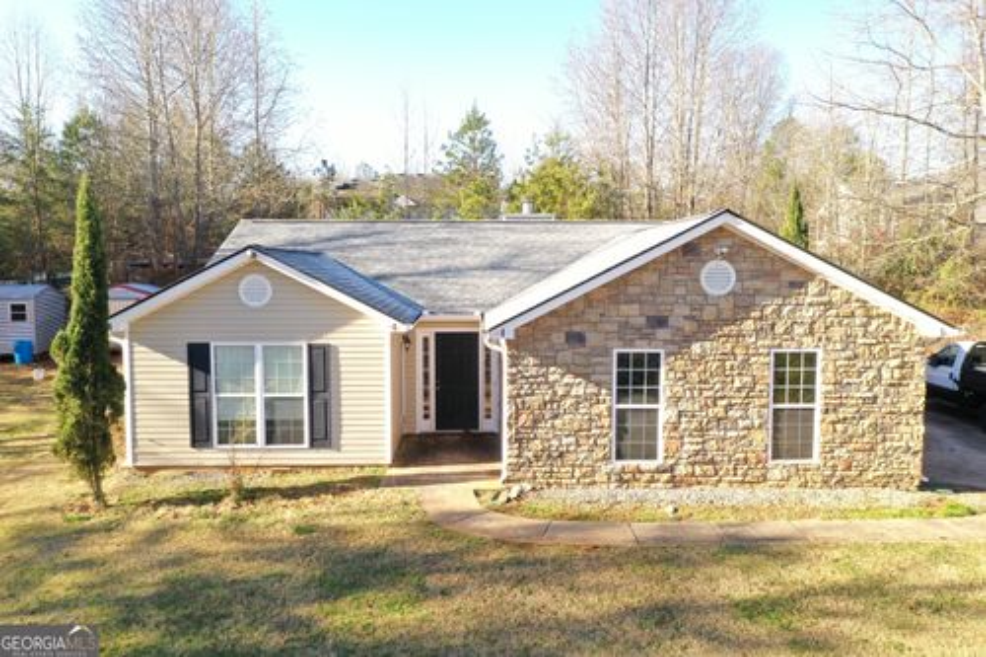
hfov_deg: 65.5
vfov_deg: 46.4
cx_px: 493
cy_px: 328
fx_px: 767
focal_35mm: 28
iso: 100
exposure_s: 1/160
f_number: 4.5
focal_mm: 10.26
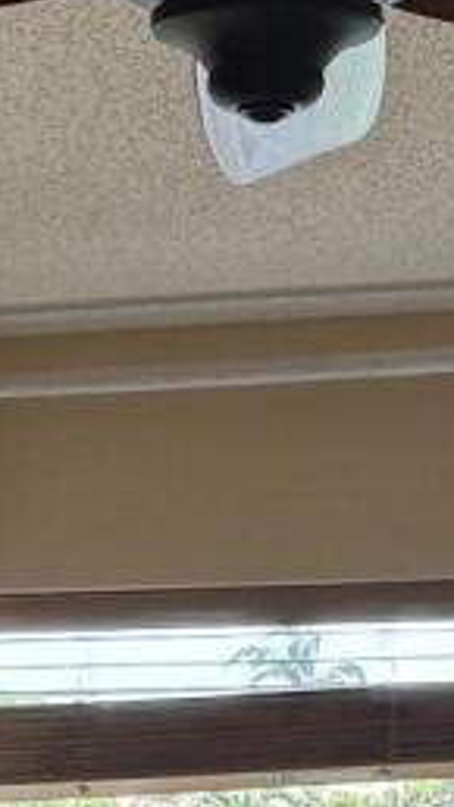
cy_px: 566
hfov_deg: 5.9
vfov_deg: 10.6
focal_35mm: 203
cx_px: -241
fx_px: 4347
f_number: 1.78
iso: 100
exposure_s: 1/335
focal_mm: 6.76
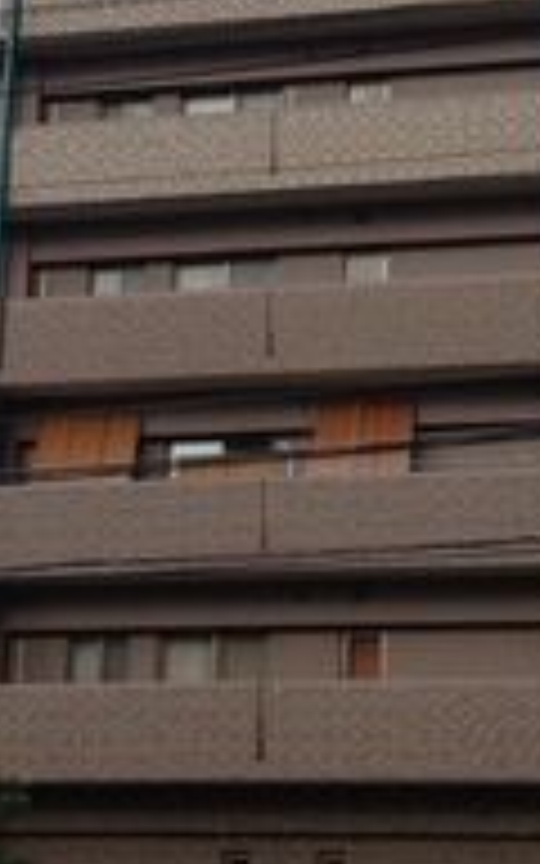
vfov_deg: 17.2
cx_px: 360
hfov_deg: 11.3
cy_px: -153
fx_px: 2731
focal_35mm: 116
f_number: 2.4
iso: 50
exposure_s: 1/249
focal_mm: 4.28
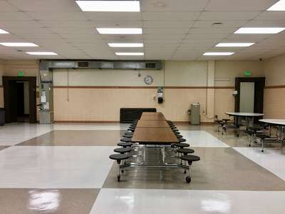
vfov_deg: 48.2
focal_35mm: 29
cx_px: 142
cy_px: 107
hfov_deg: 61.7
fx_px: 239
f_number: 2.2
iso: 40
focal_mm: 4.15
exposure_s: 1/30
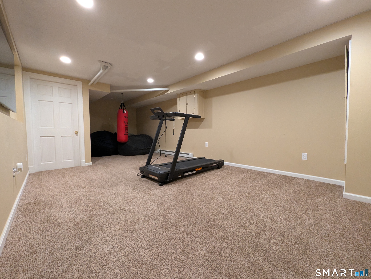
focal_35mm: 13
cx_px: 186
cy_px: 140
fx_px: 140
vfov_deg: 90.1
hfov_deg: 106.1
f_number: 2.2
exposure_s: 1/24
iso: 218
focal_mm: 1.95
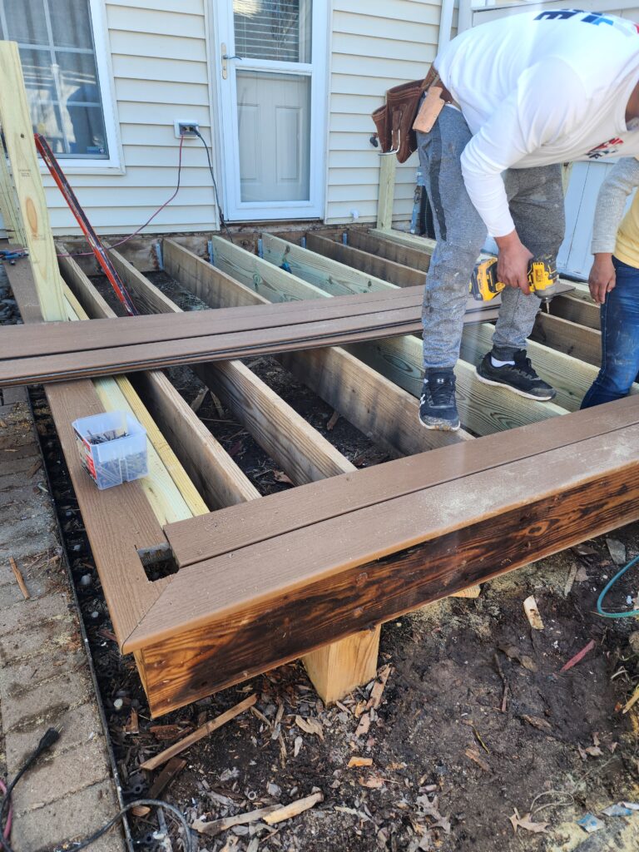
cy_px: 426
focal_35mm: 23
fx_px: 566
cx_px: 320
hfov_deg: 58.9
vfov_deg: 73.9
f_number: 1.8
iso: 16
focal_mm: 6.4
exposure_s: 1/120
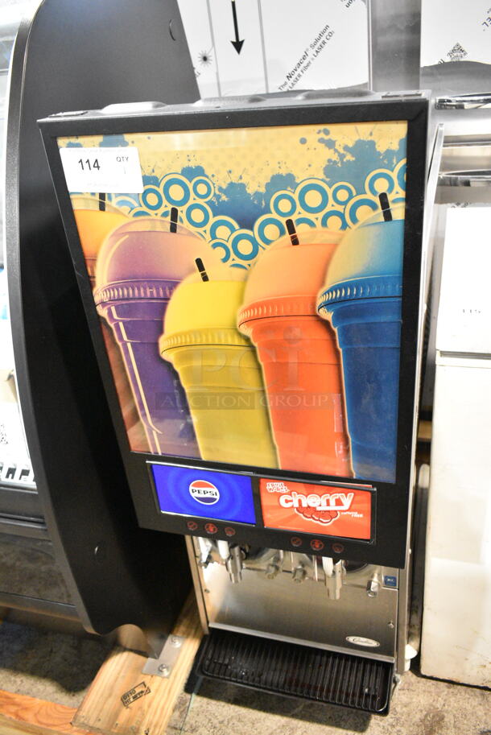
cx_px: 246
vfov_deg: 61.9
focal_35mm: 30
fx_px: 613
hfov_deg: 43.7
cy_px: 368
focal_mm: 20
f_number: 4.5
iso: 6400
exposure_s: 1/80
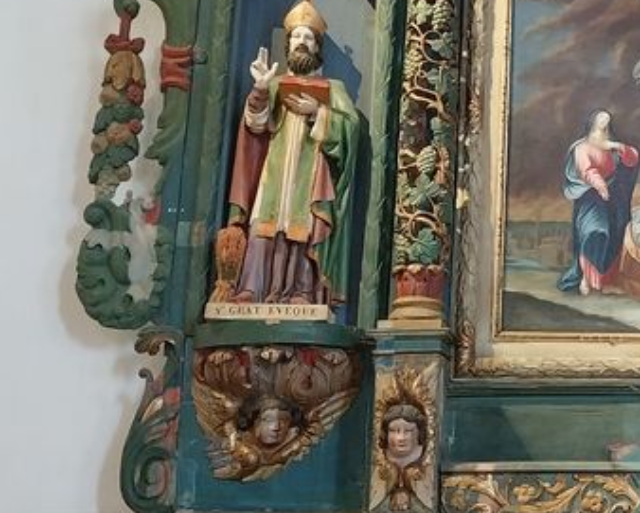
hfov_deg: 26.0
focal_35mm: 70
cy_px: 180
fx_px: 1327
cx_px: 607
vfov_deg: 21.8
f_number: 1.8
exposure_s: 1/25
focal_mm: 4
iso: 500
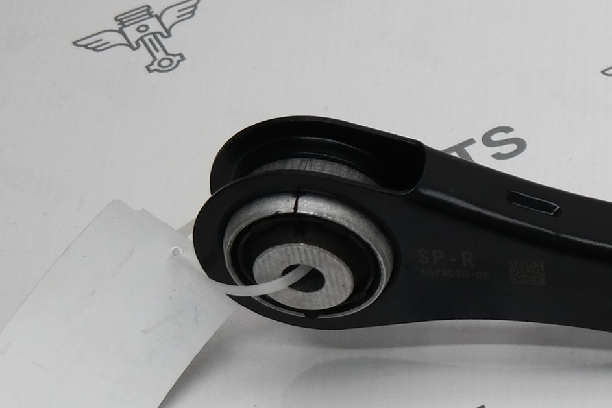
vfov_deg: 10.1
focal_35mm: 136
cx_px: 1041
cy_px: 269
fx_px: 2312
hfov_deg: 13.7
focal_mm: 22
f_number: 4
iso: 100
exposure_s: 1/80
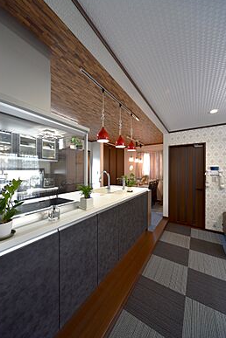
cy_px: 172
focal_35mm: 13
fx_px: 122
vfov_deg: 108.3
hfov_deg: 85.4
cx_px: 110
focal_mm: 12
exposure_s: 1/60
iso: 800
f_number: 4.5
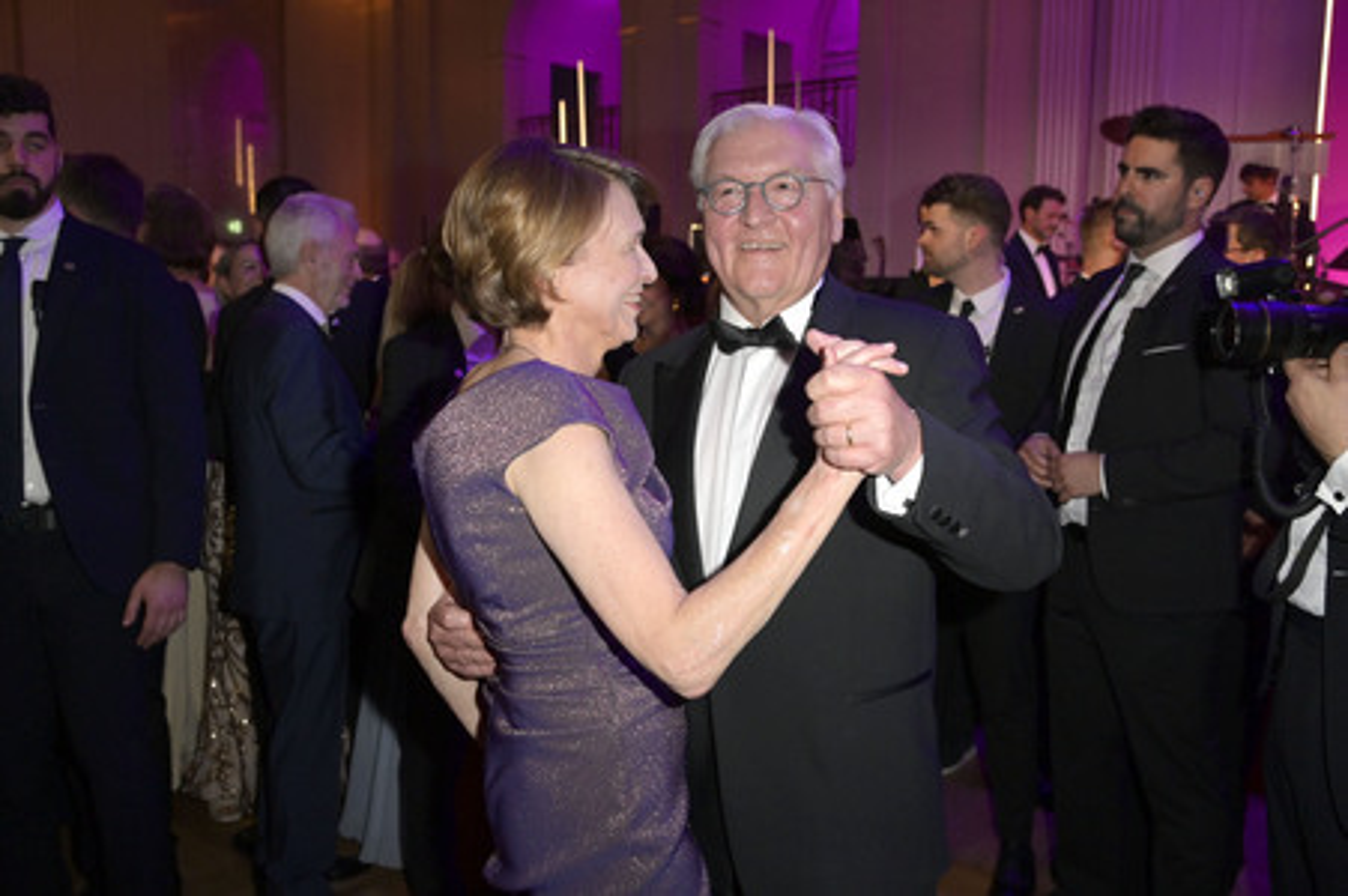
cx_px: 674
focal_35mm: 31
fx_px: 1160
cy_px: 448
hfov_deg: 60.3
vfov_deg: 42.3
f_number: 5
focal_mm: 31
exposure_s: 1/250
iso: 3200
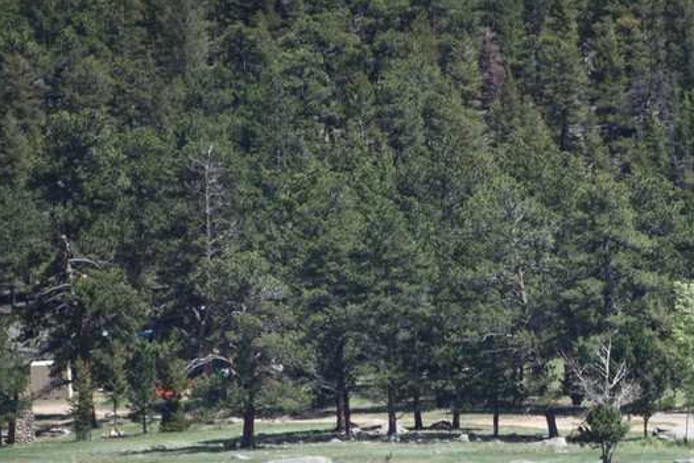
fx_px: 14076
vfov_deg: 1.9
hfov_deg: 2.8
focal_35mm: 730
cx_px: 536
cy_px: 541
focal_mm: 300
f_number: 5.6
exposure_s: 1/640
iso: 200
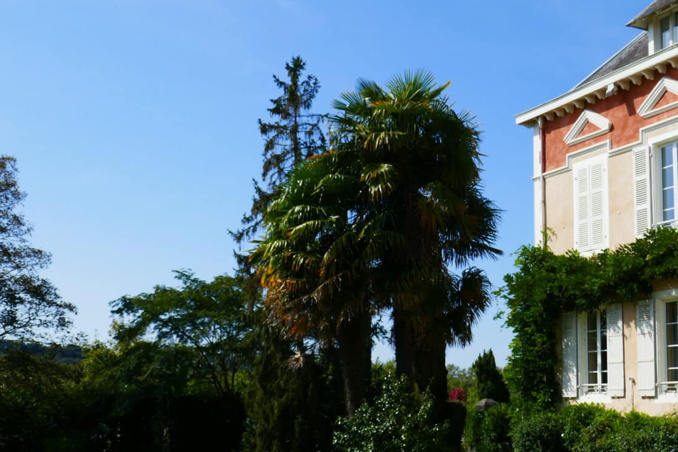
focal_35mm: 52
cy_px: 273
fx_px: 979
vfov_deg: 25.9
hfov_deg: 37.9
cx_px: 438
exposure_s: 1/800
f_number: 5
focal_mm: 11
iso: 125
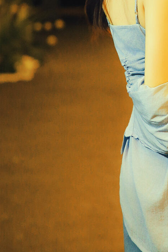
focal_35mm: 231
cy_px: 74
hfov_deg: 5.9
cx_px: 172
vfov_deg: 8.9
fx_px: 1617
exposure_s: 1/80
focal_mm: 105
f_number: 4
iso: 3200
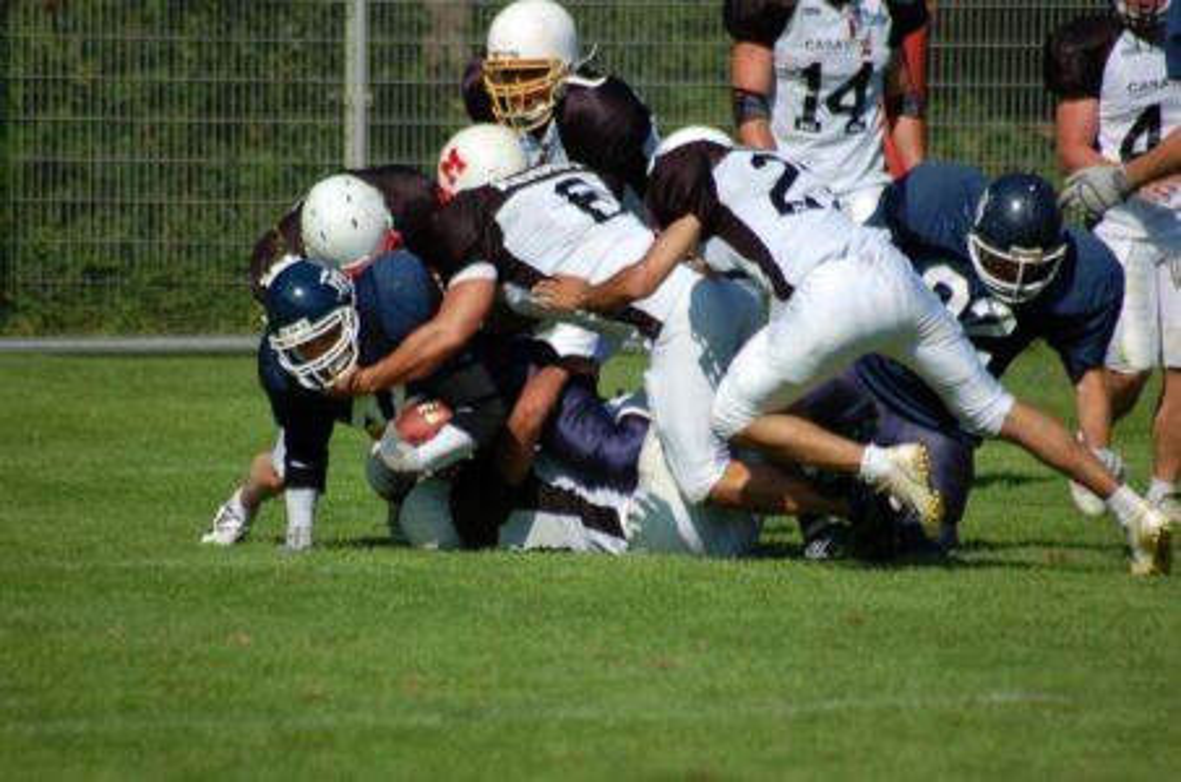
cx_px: 590
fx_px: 13258
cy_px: 391
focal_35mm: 405
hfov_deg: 5.1
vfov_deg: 3.4
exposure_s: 1/1250
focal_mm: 270
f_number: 5.6
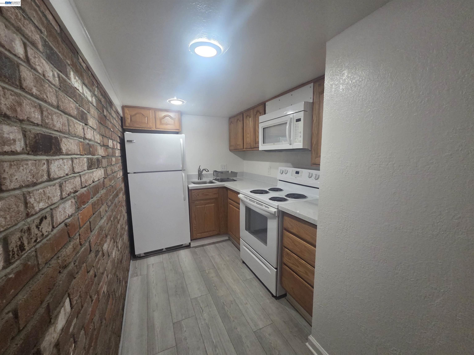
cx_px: 237
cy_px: 178
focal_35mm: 13
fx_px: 178
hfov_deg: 106.2
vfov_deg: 89.9
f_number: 2.2
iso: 800
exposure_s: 1/60
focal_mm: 2.2
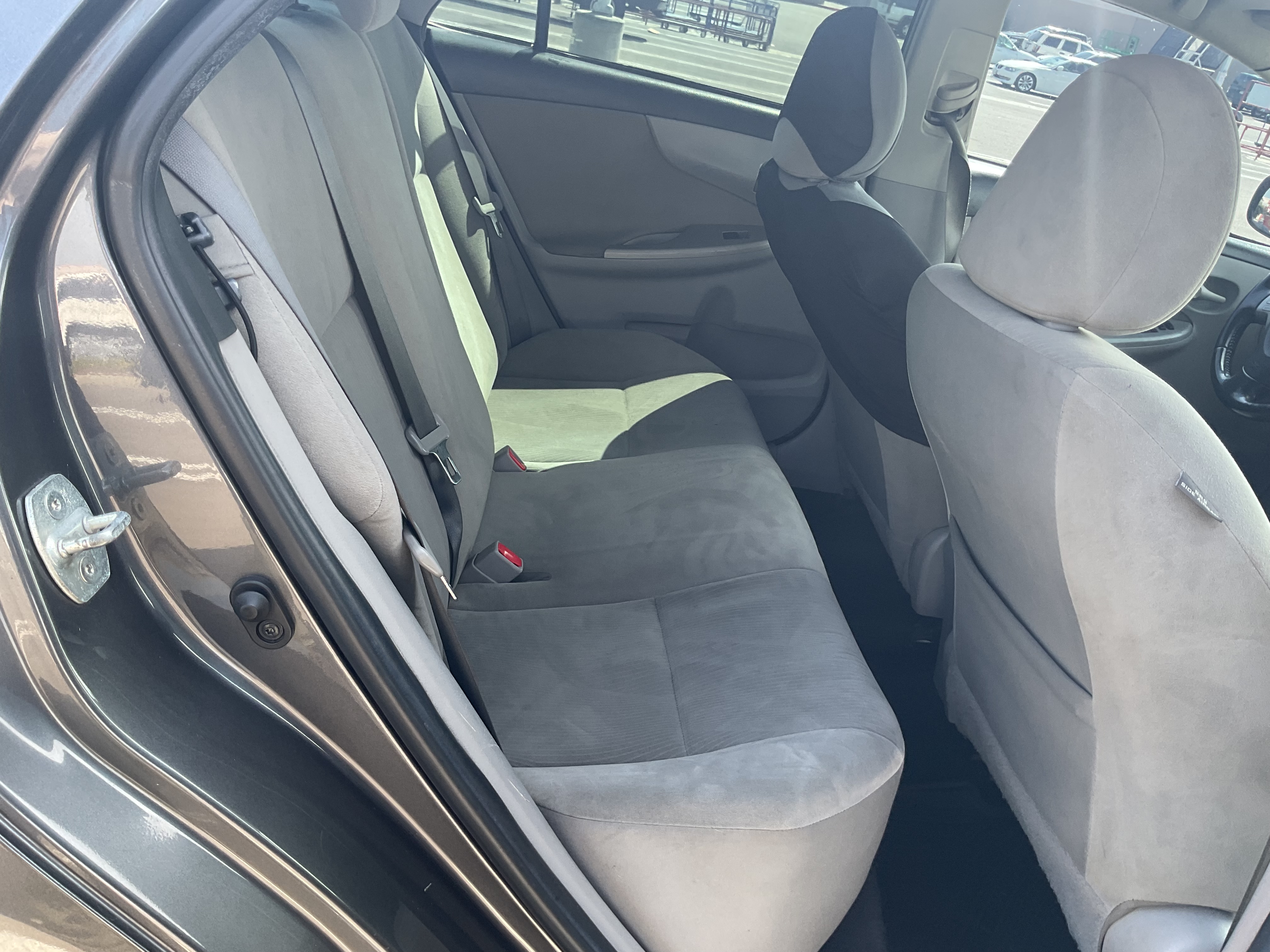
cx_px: 635
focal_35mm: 29
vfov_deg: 48.2
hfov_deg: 61.7
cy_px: 476
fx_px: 1064
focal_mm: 3
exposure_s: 1/120
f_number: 1.8
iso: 25
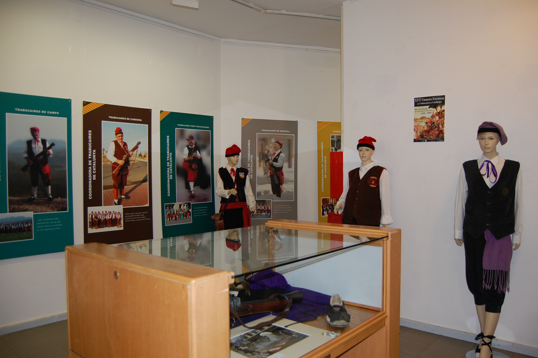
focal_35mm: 27
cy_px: 179
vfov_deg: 47.8
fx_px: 403
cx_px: 269
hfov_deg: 67.4
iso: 400
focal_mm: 18
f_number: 3.5
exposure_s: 1/60
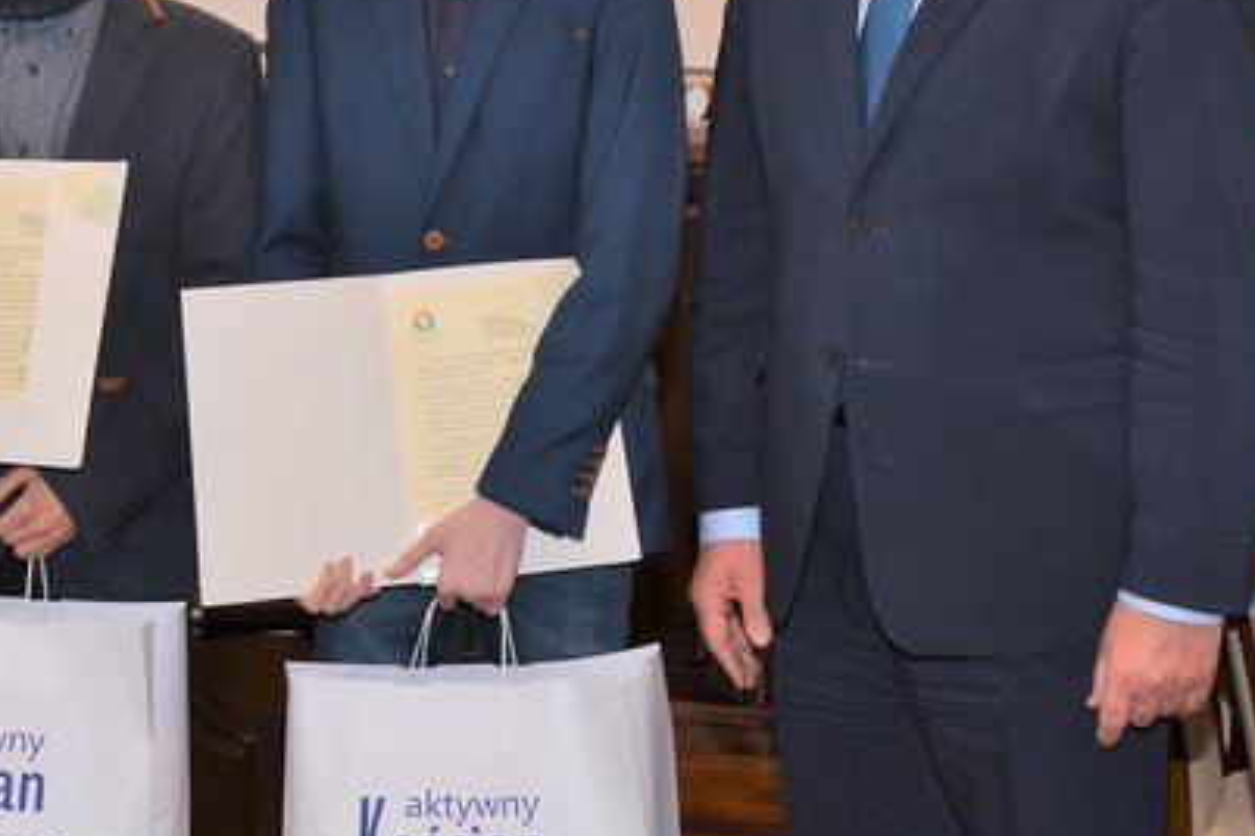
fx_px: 1991
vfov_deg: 23.6
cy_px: 265
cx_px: 0
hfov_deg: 32.2
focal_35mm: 57
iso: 320
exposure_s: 1/60
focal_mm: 17
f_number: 4
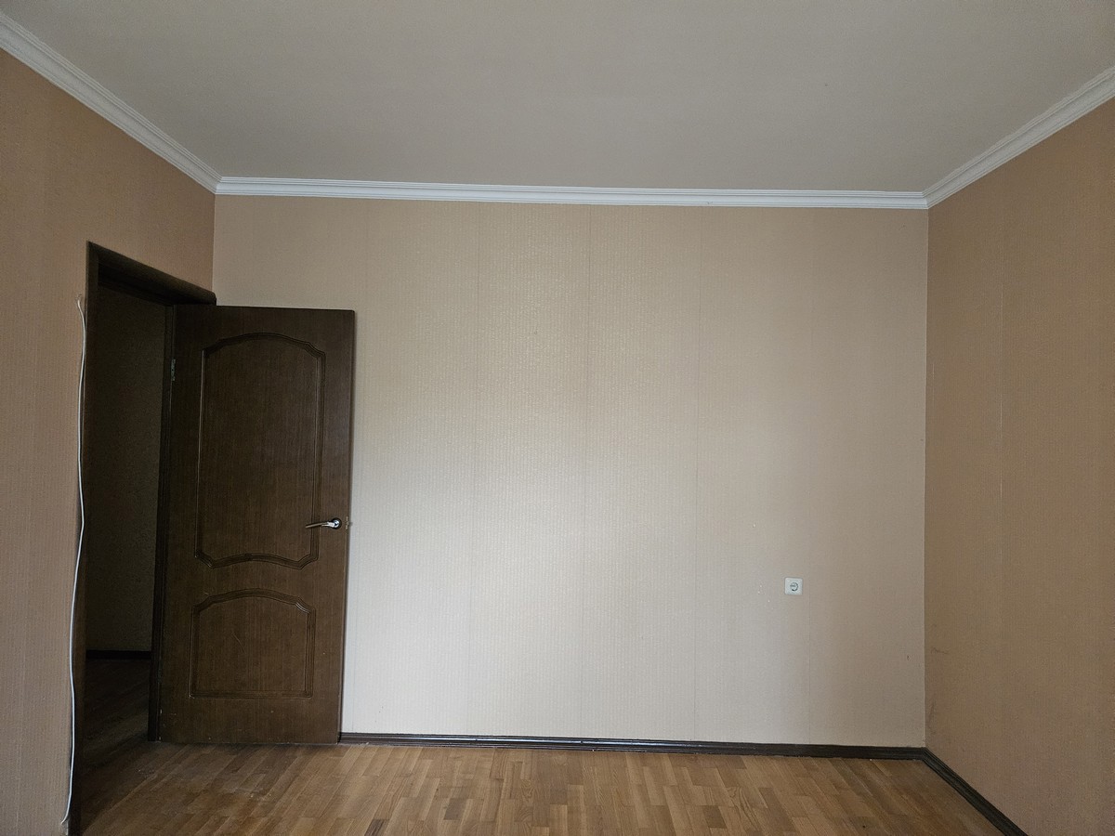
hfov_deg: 73.9
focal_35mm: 23
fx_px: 741
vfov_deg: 58.9
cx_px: 558
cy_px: 418
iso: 1000
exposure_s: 1/100
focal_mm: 5.4
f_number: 1.8
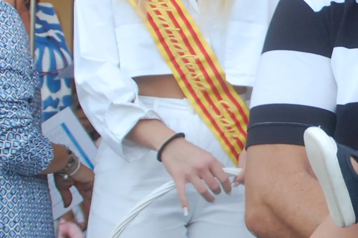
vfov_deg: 9.5
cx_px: 435
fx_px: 1421
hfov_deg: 13.9
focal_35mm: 143
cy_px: 19
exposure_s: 1/80
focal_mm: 28
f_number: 4.5
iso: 400
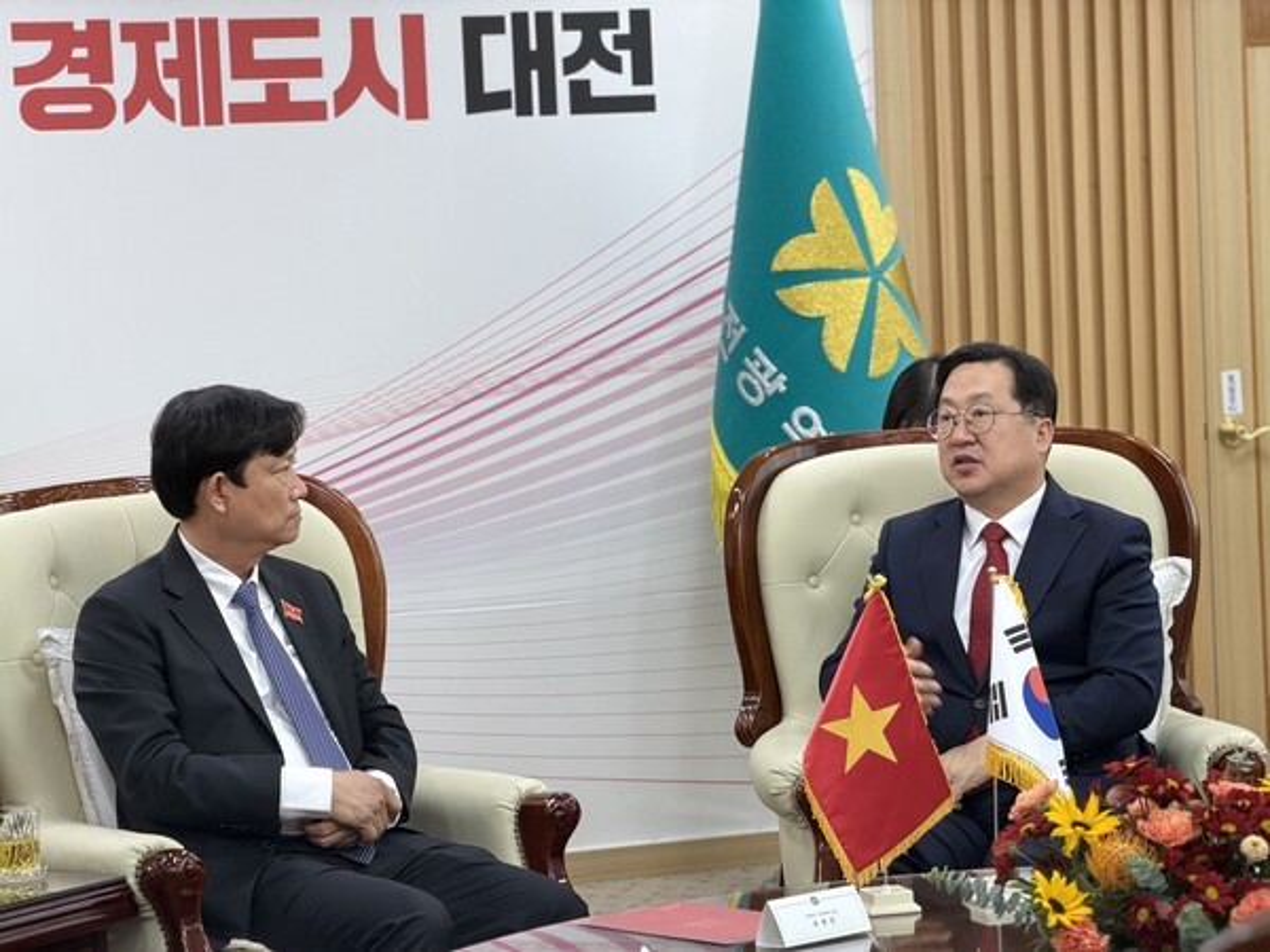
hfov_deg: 19.6
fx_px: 3669
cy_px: 476
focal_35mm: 100
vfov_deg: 14.8
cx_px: 635
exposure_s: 1/120
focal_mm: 16.89
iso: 200
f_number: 2.8
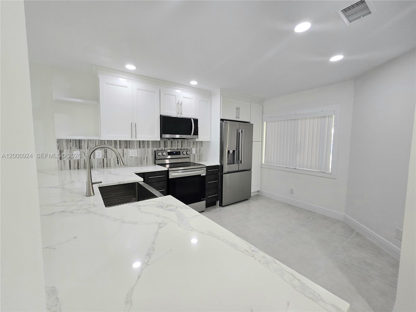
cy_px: 156
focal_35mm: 13
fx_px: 156
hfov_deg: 106.2
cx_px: 208
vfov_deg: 89.9
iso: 160
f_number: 2.2
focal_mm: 2.2
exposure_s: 1/60.2
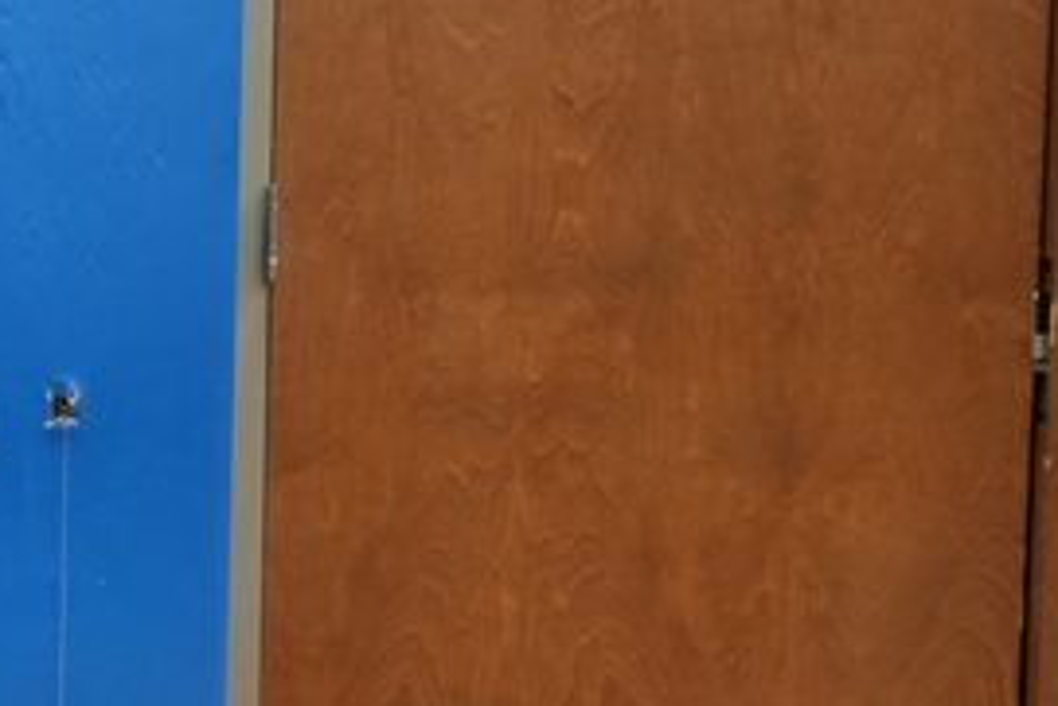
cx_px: -863
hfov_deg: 14.7
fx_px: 3558
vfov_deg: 11.3
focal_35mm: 121
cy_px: 326
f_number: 2.8
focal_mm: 32
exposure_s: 1/125
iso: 2000
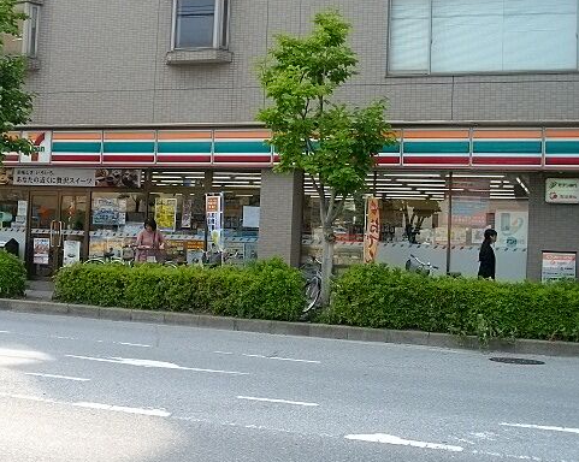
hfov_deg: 36.0
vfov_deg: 29.1
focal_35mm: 52
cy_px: 206
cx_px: 248
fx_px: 890
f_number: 3.2
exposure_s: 1/332
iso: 80
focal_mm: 7.1
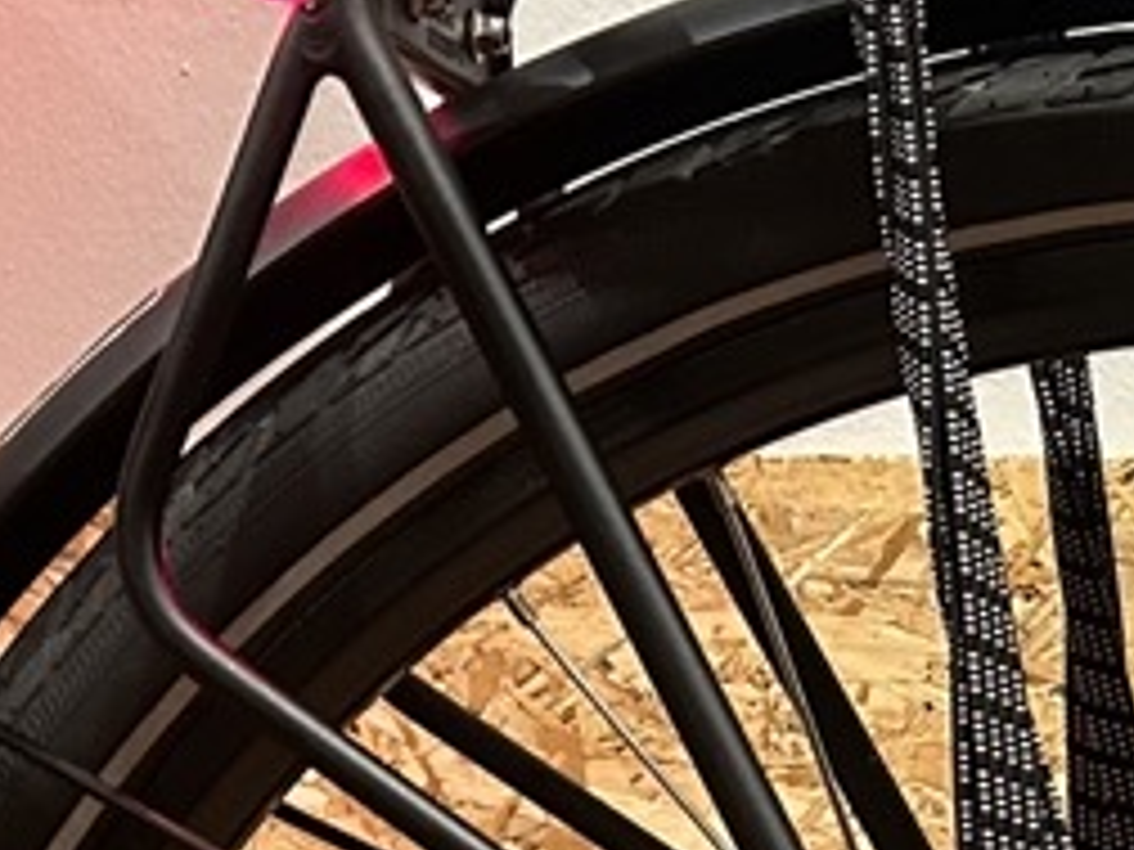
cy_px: 1259
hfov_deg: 14.6
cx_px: 1278
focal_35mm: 132
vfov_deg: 10.8
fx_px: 4324
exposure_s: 1/50
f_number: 1.5
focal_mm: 5.7
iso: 200
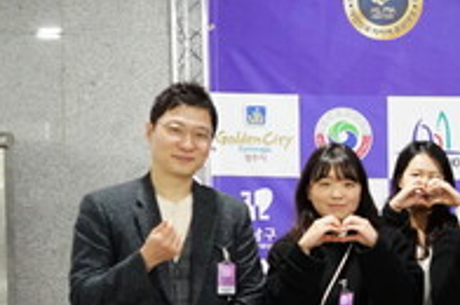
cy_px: 252
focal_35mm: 89
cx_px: 648
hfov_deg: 20.3
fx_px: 1135
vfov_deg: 15.2
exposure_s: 1/200
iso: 5000
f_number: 4
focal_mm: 29
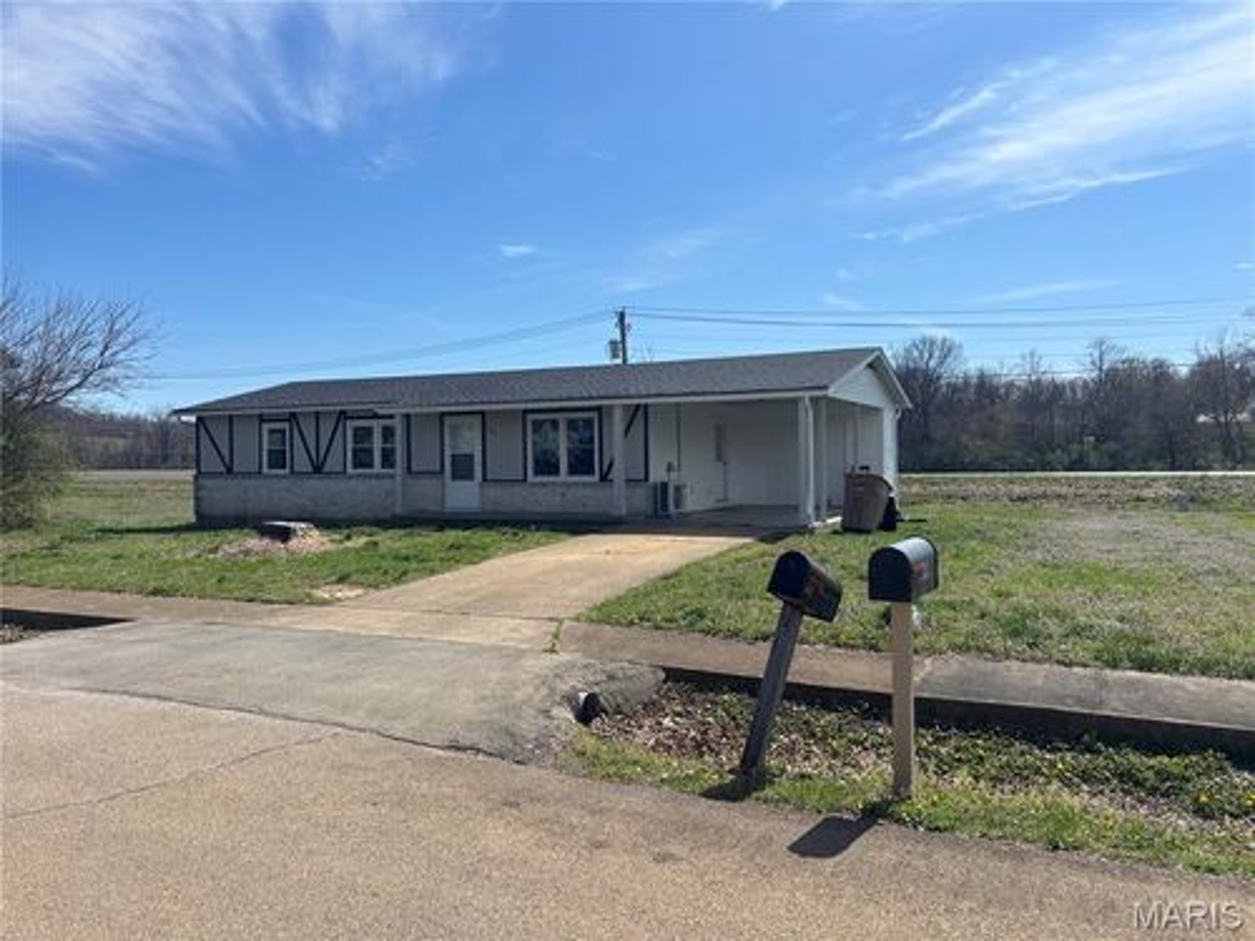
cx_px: 628
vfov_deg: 53.1
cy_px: 470
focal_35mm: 26
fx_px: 943
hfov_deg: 67.3
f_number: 1.6
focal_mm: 5.96
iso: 50
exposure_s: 1/4630
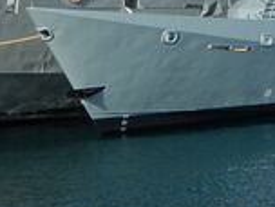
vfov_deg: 10.3
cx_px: 329
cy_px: -53
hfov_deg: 13.5
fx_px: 1128
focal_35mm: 142
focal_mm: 9.7
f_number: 3.8
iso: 125
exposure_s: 1/1000
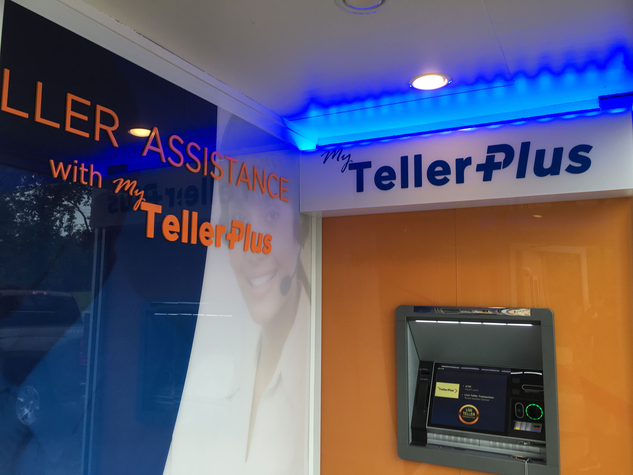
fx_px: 530
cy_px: 238
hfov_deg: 61.7
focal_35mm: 29
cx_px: 316
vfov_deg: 48.2
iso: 25
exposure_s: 1/60
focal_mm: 4.15
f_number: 2.2
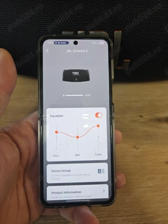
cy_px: 112
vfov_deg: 73.9
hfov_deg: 58.9
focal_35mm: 23
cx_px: 84
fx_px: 149
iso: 125
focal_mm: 5.4
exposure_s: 1/60
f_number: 1.8
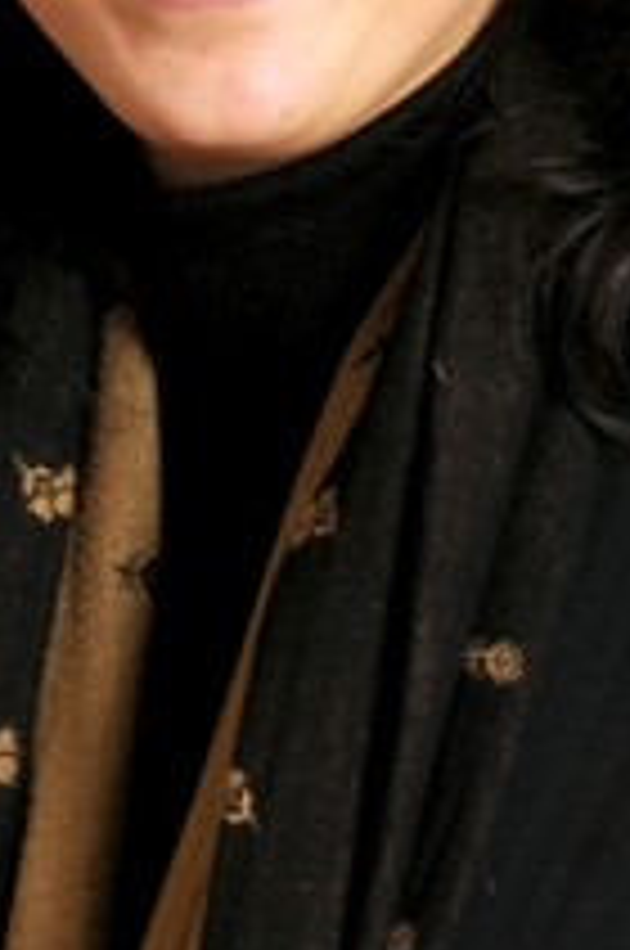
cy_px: 500
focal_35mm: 478
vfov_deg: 4.3
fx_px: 12575
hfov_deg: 2.9
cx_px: 227
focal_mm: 105
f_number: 6.3
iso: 200
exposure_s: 1/125
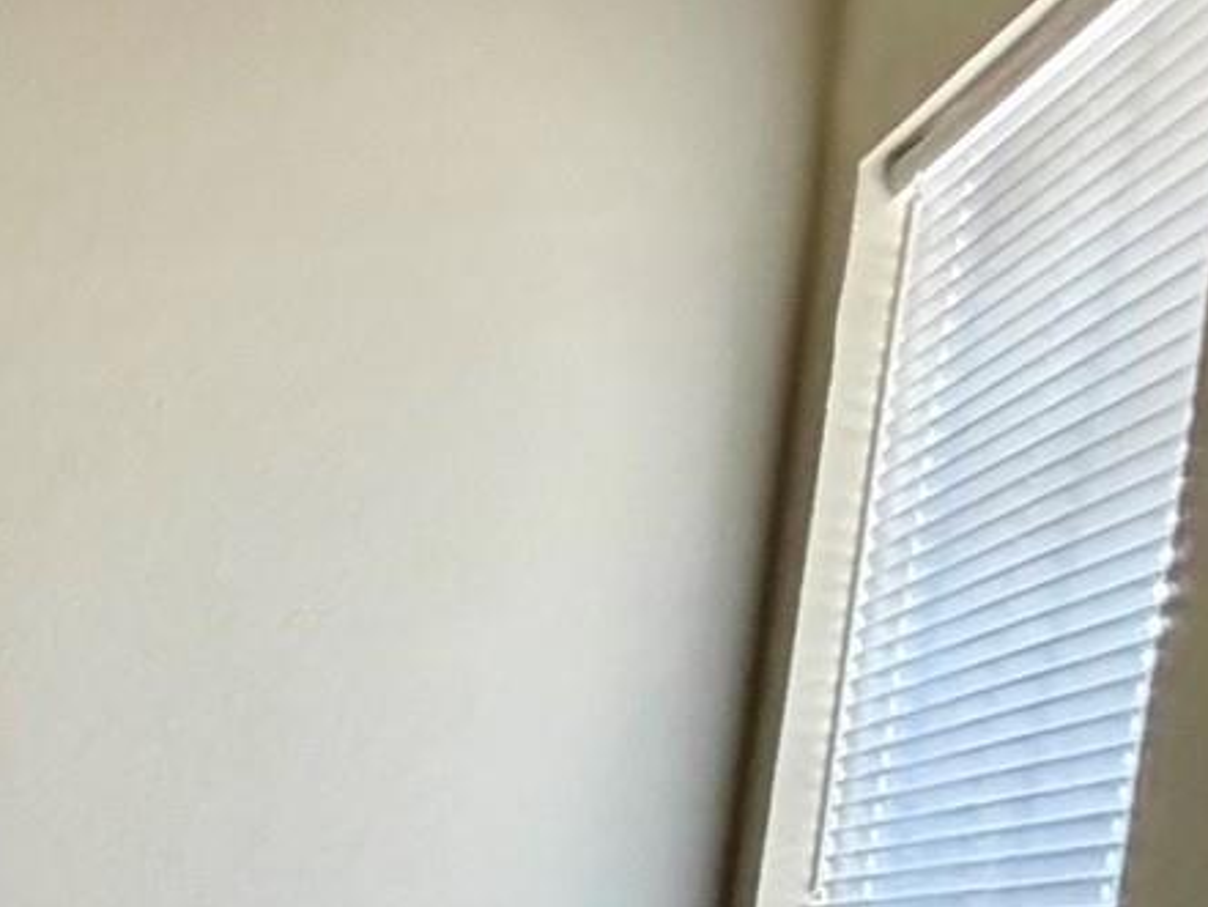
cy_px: 1307
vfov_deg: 19.9
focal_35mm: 65
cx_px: -1301
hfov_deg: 18.0
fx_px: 2269
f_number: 2.2
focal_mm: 2.22
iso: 1000
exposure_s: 1/60
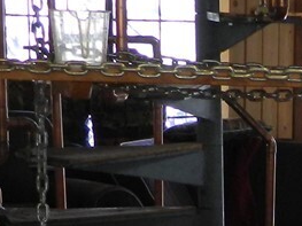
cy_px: 366
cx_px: 400
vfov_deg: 9.4
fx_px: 1325
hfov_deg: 12.6
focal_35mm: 152
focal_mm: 4.5
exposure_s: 1/30
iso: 100
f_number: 3.1
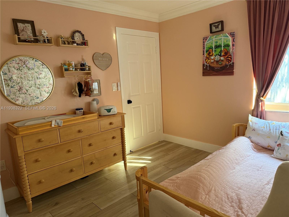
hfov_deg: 71.6
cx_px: 144
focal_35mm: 24
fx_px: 200
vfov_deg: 56.8
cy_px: 108
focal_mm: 6.76
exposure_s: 1/60
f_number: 1.78
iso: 400
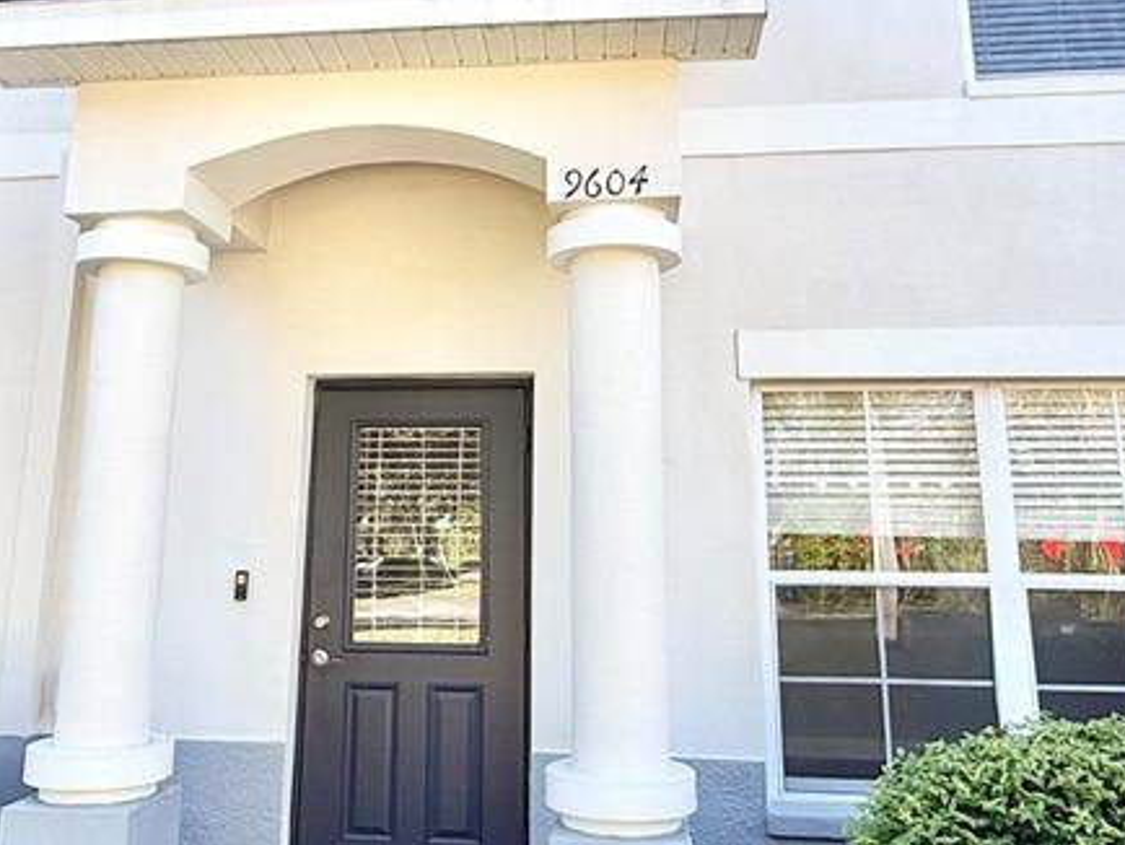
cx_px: 495
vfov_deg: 42.6
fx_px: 1073
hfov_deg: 55.2
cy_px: 308
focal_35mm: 33
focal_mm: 2.22
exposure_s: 1/306
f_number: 2.2
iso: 50
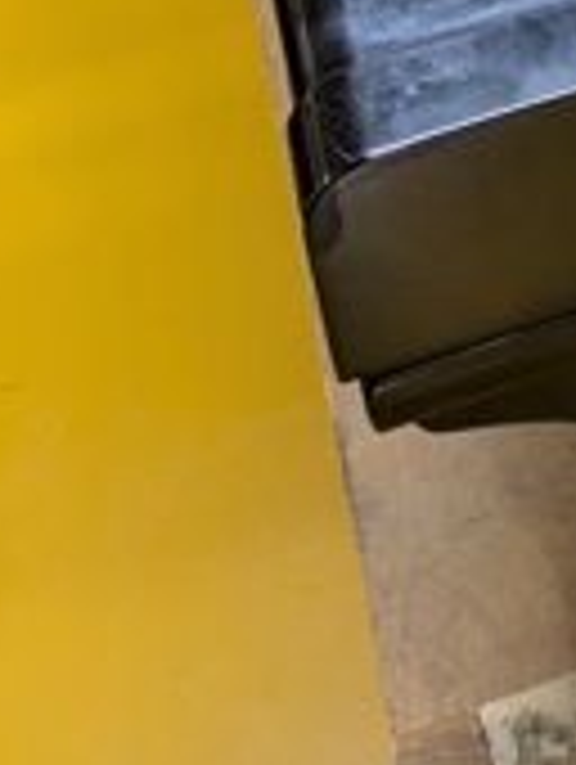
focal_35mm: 106
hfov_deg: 12.6
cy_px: -562
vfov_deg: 16.0
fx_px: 2346
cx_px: 1073
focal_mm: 5.43
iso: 183
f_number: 1.89
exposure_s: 1/24
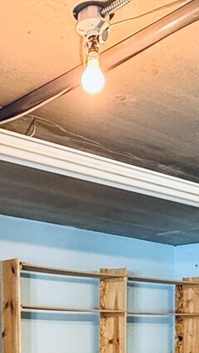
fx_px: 534
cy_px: 354
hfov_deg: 21.1
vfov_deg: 33.4
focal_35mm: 57
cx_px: 80
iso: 400
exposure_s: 1/60
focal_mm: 2.22
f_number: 2.2
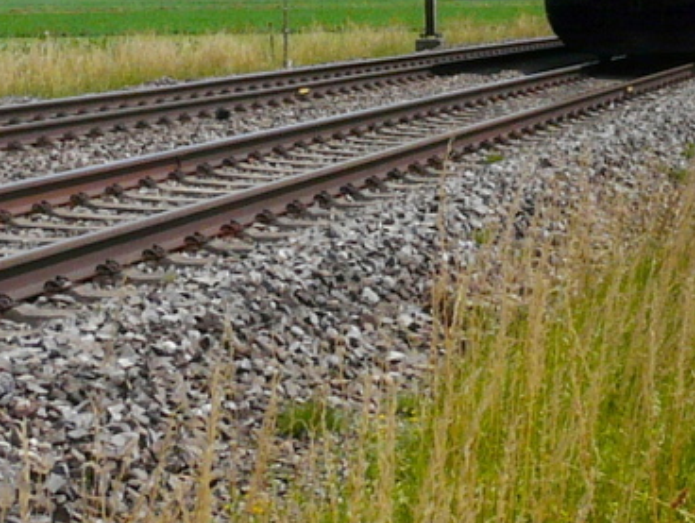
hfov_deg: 24.3
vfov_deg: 18.4
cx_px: 714
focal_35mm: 76
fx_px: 1528
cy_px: -102
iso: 100
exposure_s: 1/400
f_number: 7.1
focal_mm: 4.6
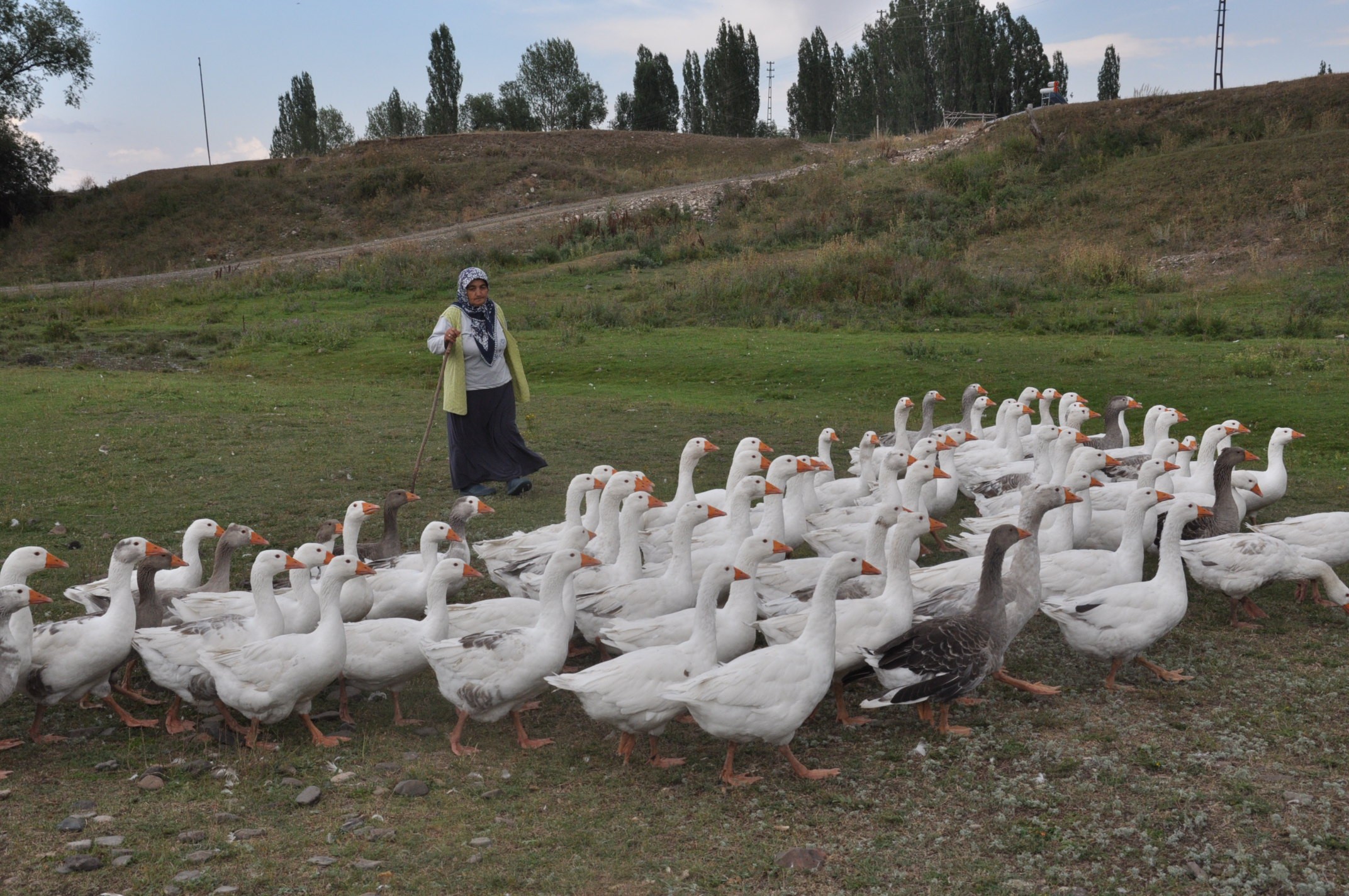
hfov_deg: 38.9
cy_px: 448
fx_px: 1909
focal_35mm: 51
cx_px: 674
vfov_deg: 26.4
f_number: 10
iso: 500
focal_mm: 34
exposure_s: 1/400
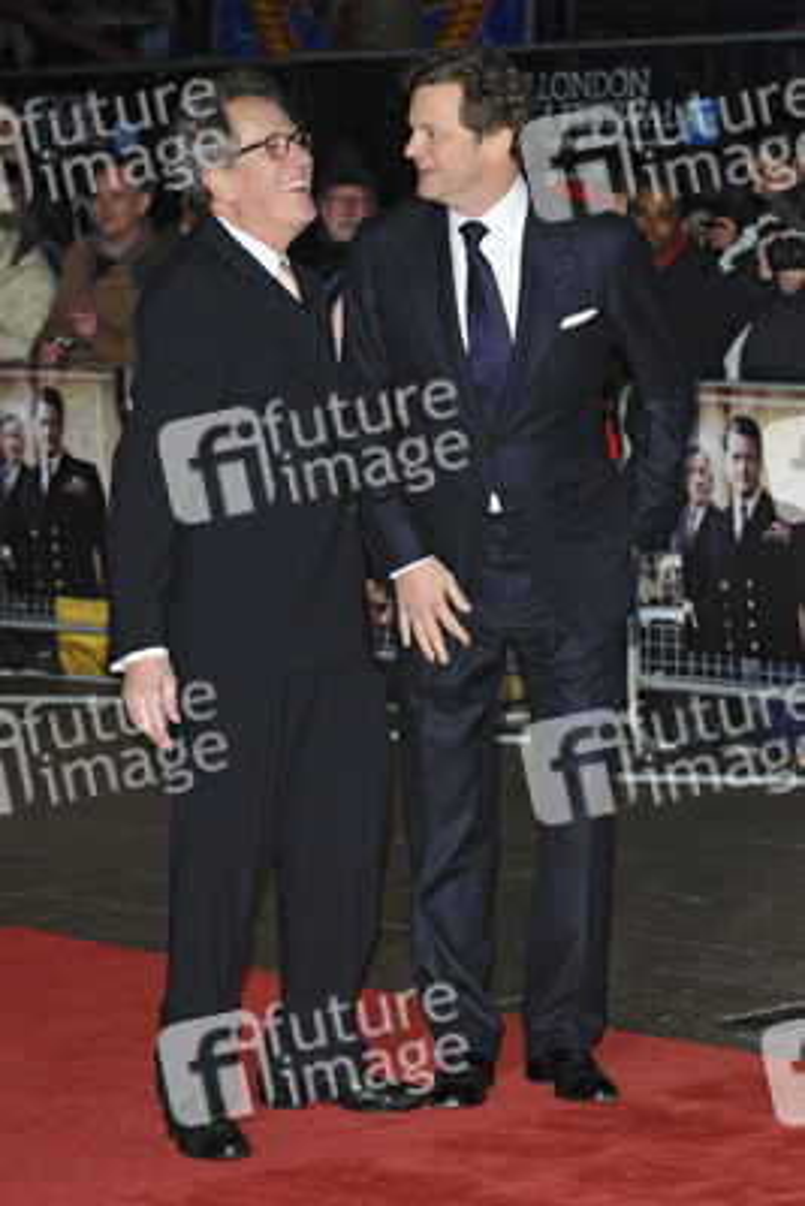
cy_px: 603
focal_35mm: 120
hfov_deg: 11.4
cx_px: 402
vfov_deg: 17.1
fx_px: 4021
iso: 500
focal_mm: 80
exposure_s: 1/125
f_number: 4.5
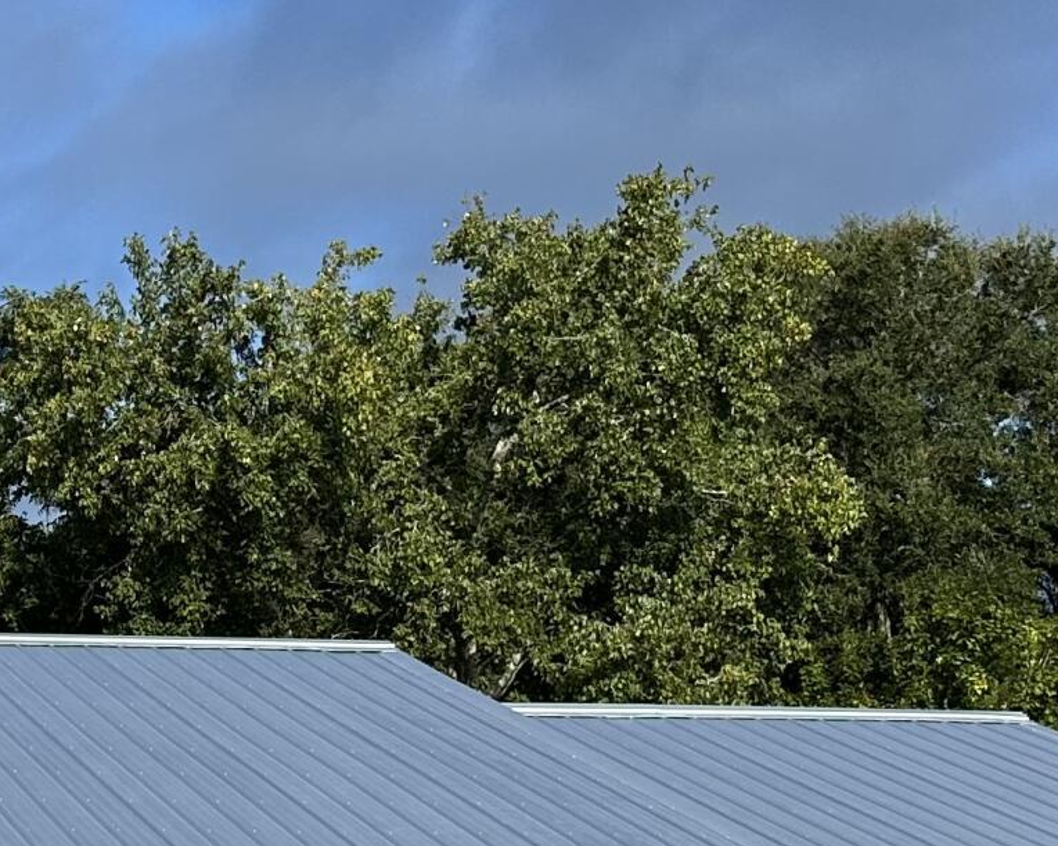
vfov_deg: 16.3
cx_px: -417
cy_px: 893
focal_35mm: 92
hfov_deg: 18.9
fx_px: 2880
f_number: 1.78
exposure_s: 1/3356
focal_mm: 6.86
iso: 80
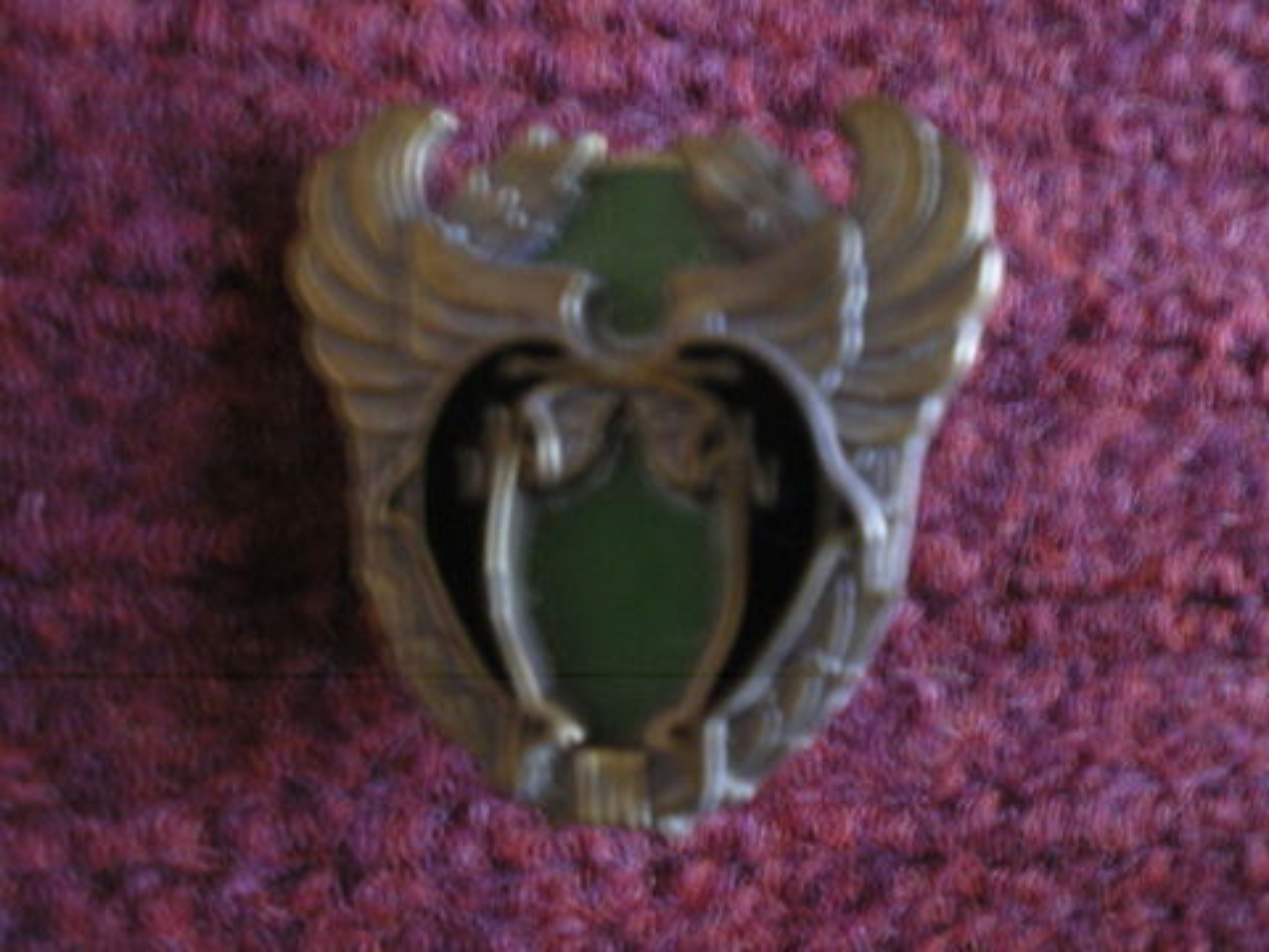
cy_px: 476
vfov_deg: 37.7
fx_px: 1393
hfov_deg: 49.0
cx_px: 634
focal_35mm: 38
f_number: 3.1
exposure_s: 1/4
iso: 400
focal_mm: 6.3
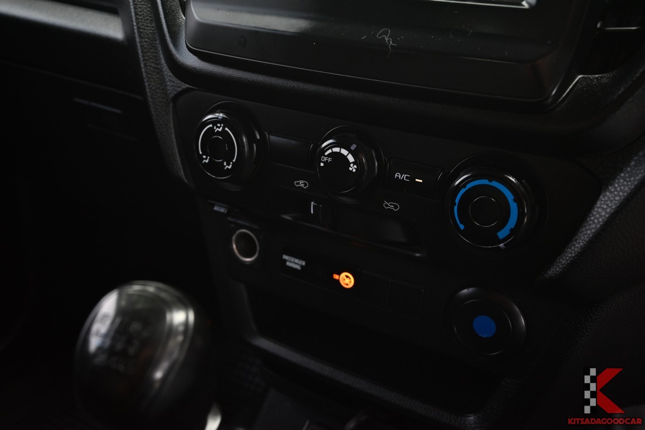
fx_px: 627
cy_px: 215
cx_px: 322
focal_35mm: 35
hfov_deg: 54.4
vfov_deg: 37.9
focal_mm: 35
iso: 1100
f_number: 6.7
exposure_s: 1/60
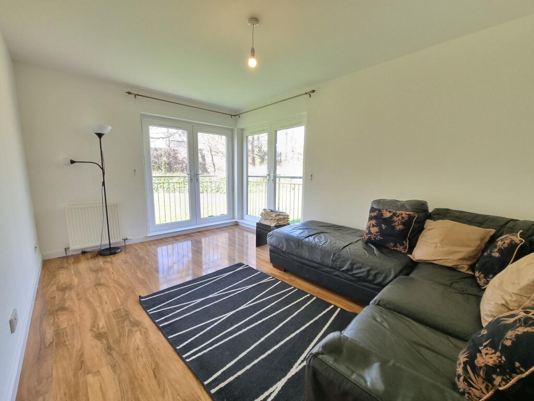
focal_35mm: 13
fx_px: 201
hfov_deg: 106.2
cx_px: 267
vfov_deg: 89.9
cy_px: 200
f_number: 2.2
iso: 320
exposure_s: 1/50
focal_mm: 2.2
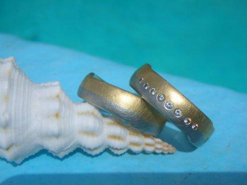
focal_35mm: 61
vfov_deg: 24.0
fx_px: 435
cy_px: 92
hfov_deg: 31.7
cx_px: 124
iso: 50
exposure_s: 1/190
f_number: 11.3
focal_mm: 10.1
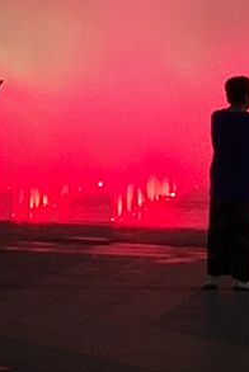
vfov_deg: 6.4
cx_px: -102
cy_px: 2
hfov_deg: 4.3
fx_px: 3302
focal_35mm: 319
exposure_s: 1/50
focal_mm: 3.95
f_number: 1.8
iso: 182
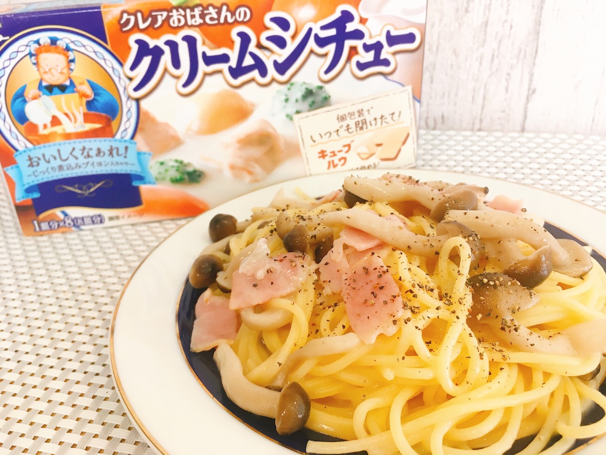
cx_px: 303
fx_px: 508
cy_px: 228
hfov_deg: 61.7
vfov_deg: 48.2
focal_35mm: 29
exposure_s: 1/33
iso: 80
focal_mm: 4.15
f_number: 2.2
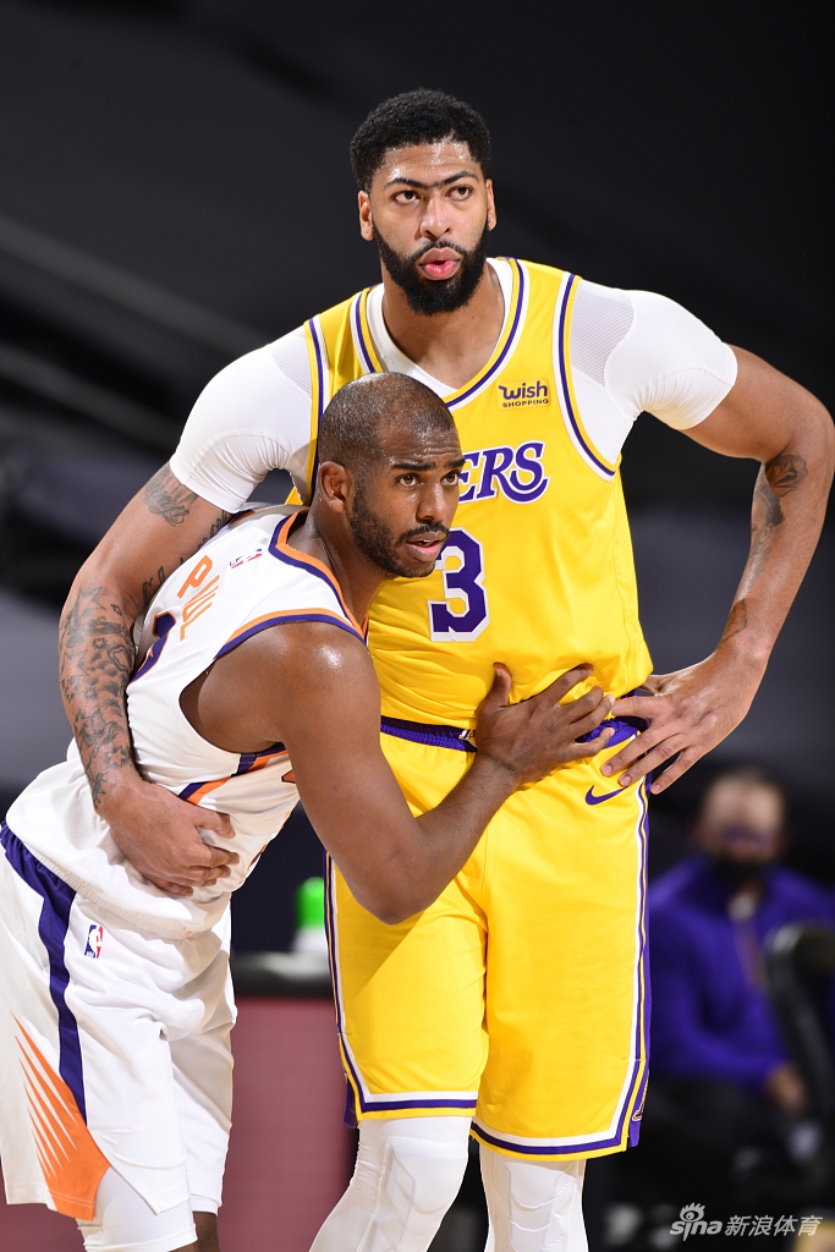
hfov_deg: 3.1
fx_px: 15302
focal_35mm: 440
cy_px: 626
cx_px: 418
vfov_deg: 4.7
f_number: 5.6
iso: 320
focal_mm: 440
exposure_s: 1/250
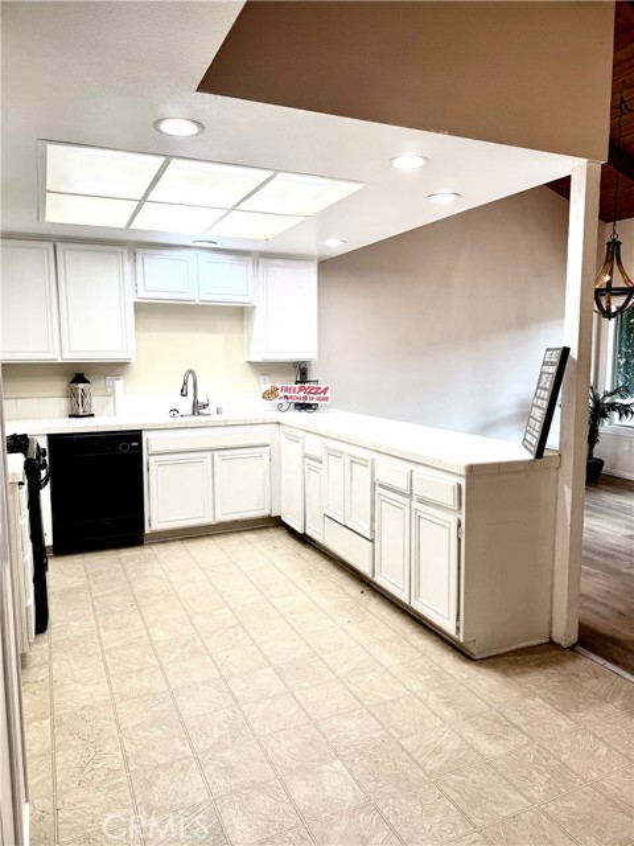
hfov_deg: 56.8
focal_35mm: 24
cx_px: 317
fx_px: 586
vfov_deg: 71.6
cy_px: 423
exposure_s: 1/130
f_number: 1.78
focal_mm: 6.76
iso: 100
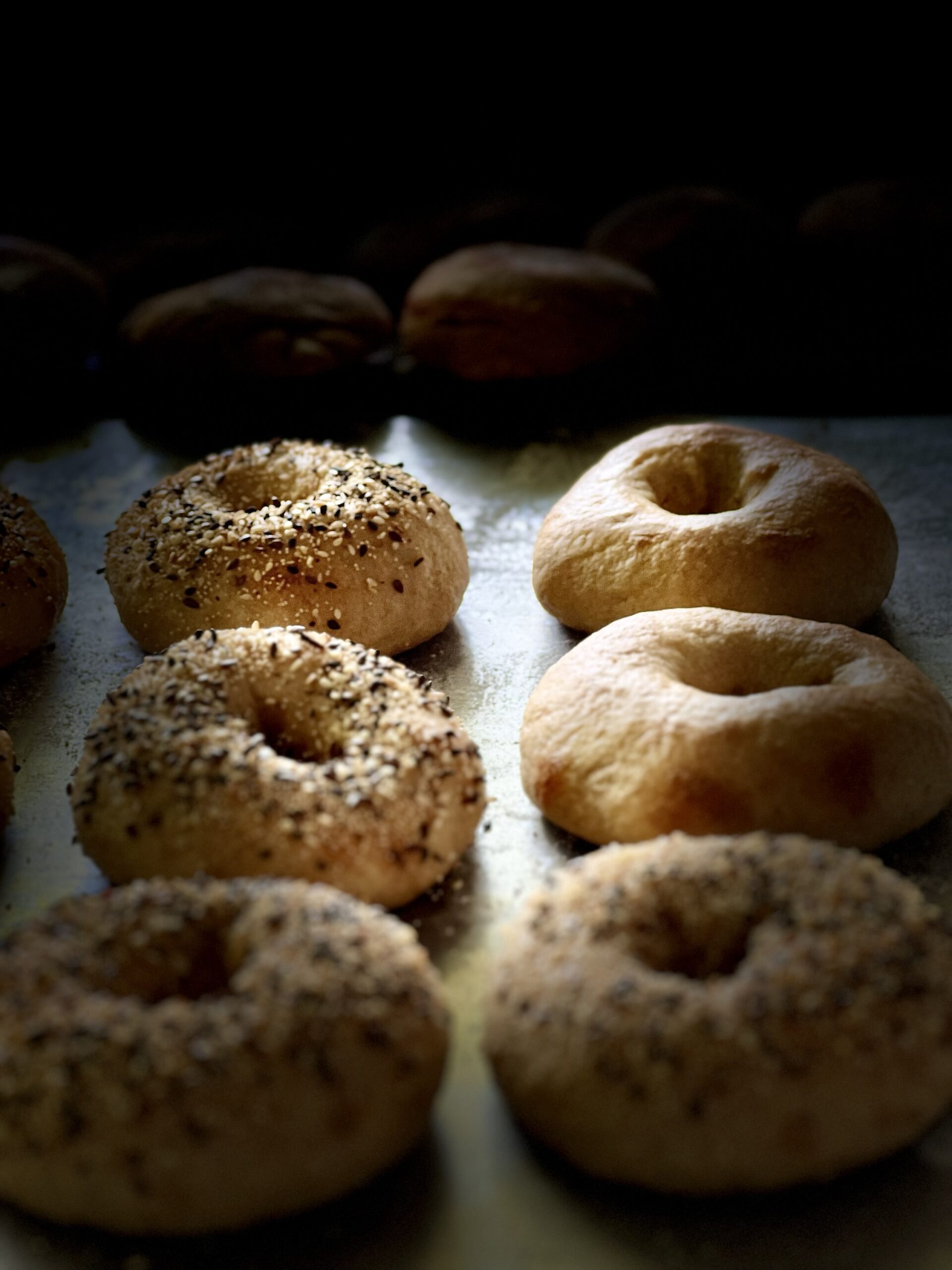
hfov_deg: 19.1
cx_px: 476
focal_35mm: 77
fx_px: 2824
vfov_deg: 25.3
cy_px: 635
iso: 125
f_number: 2.8
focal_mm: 9
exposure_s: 1/121
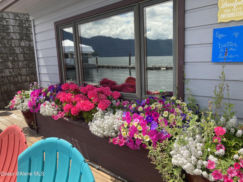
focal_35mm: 28
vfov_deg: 49.7
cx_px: 122
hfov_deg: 63.4
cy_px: 91
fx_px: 197
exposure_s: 1/952
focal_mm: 3.99
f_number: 1.8
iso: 20
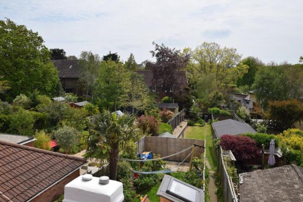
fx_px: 253
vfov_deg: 43.6
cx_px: 152
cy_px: 101
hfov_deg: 61.9
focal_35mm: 30
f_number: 10
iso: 200
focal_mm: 20
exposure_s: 1/400
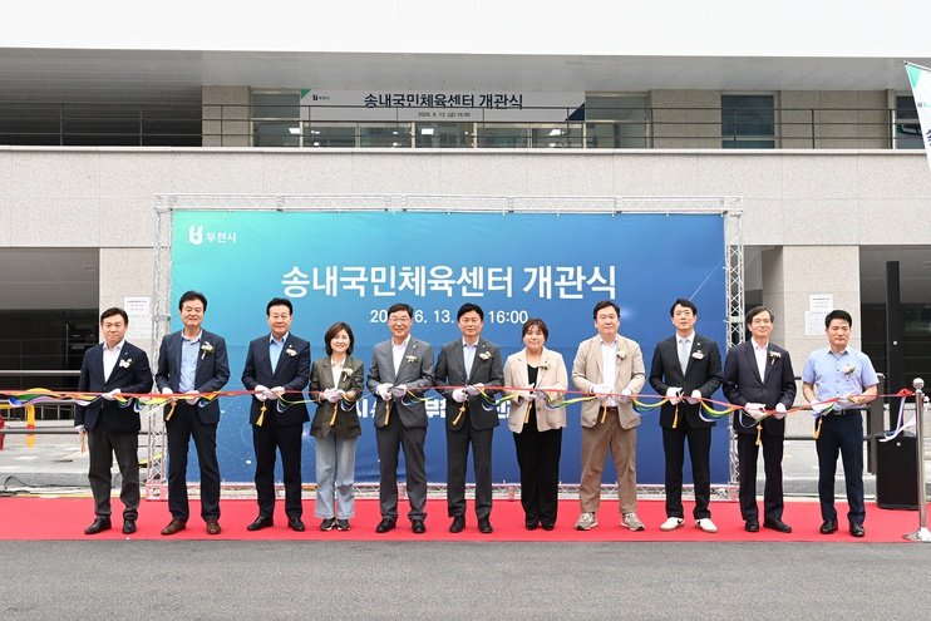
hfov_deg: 55.8
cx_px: 466
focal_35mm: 34
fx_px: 879
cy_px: 310
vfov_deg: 38.9
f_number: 11
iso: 1600
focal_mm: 34
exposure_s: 1/160
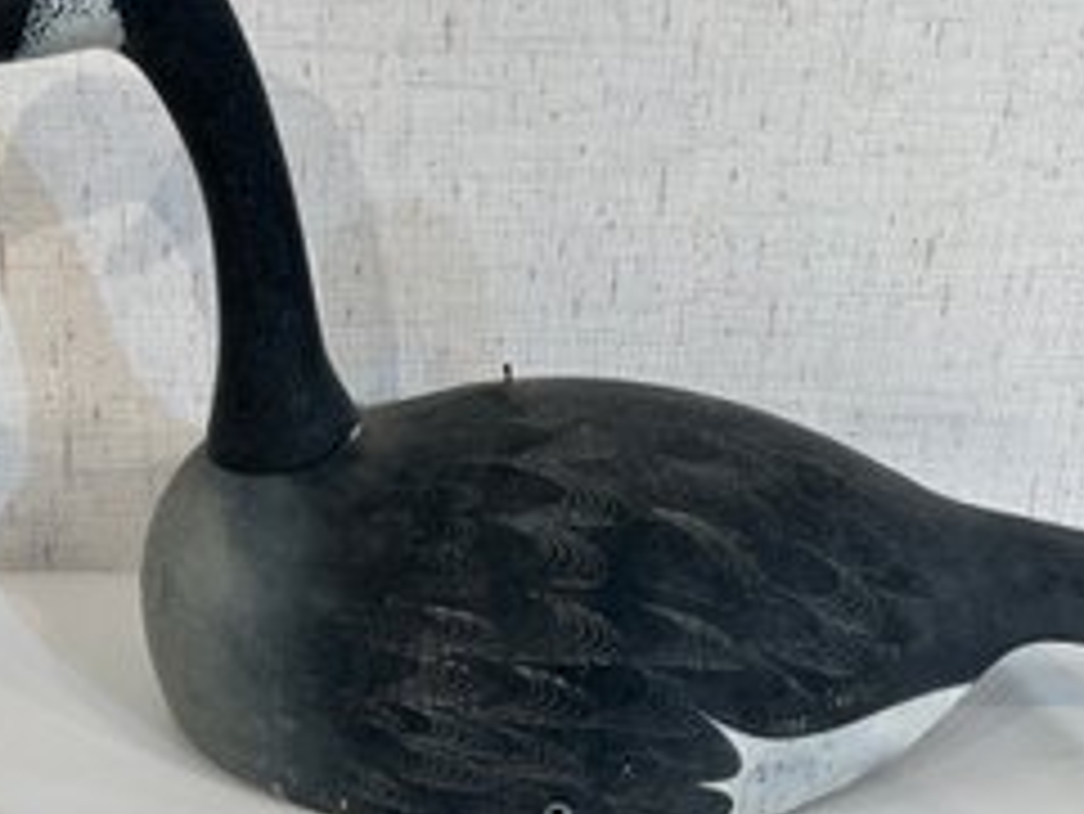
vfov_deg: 38.6
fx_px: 1159
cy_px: 349
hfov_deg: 49.9
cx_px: 452
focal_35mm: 37
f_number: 1.5
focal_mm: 5.7
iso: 64
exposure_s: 1/120
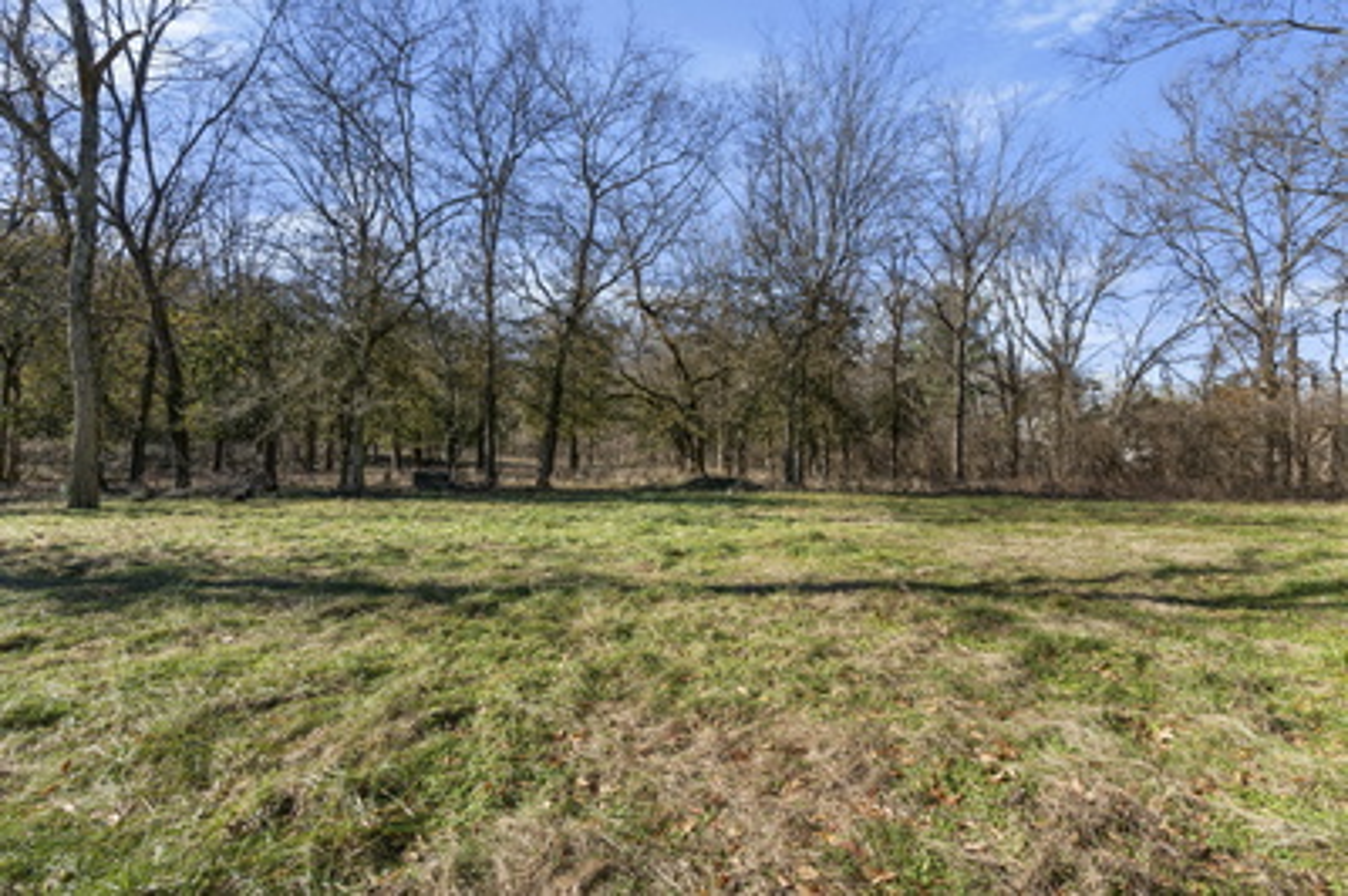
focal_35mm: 16
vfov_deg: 72.0
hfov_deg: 95.0
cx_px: 674
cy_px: 448
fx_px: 617
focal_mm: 11
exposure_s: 1/125
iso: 125
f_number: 10
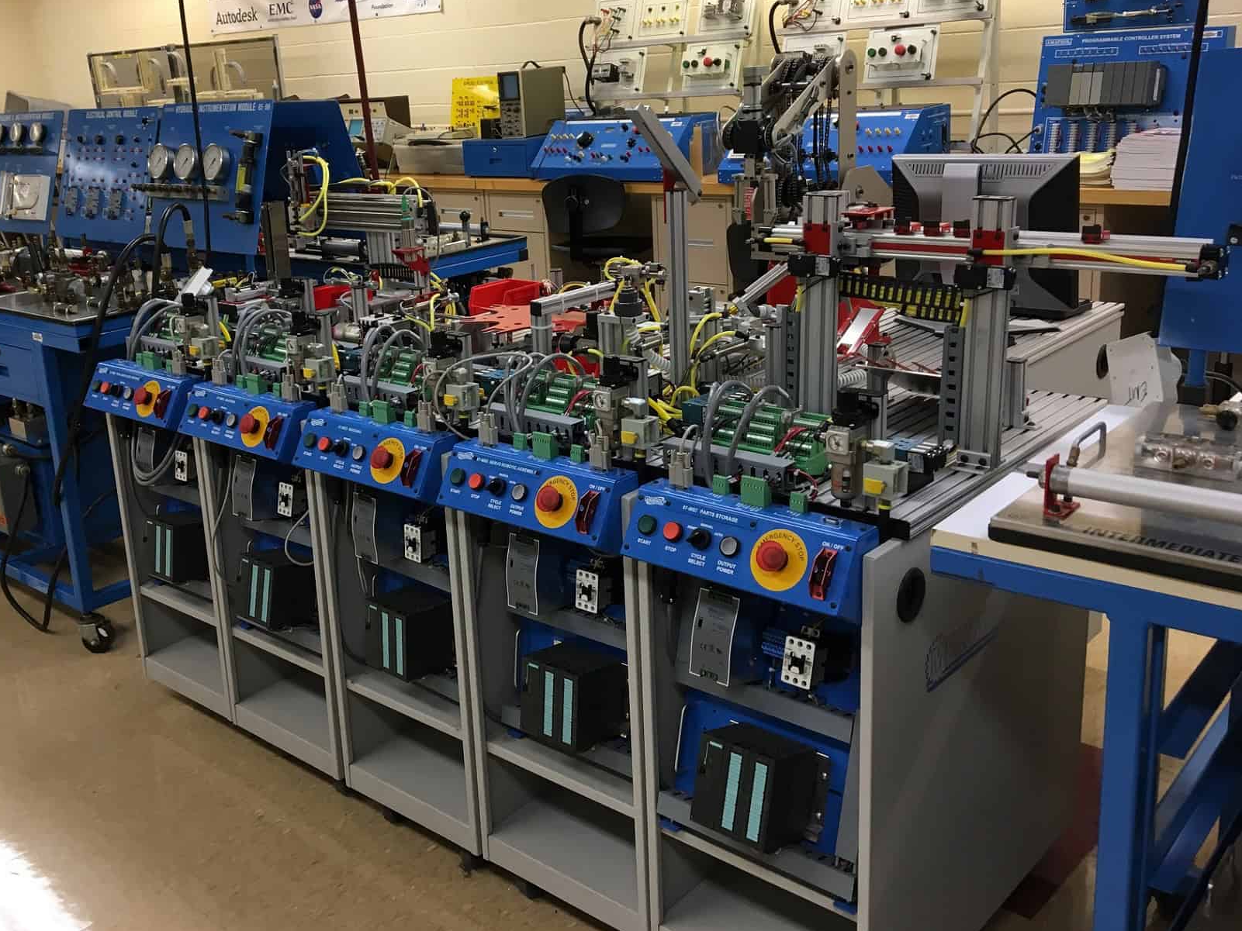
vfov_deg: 40.6
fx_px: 1256
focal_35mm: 35
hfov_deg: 52.3
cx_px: 494
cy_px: 385
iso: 64
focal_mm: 4.2
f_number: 2.2
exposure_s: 1/30
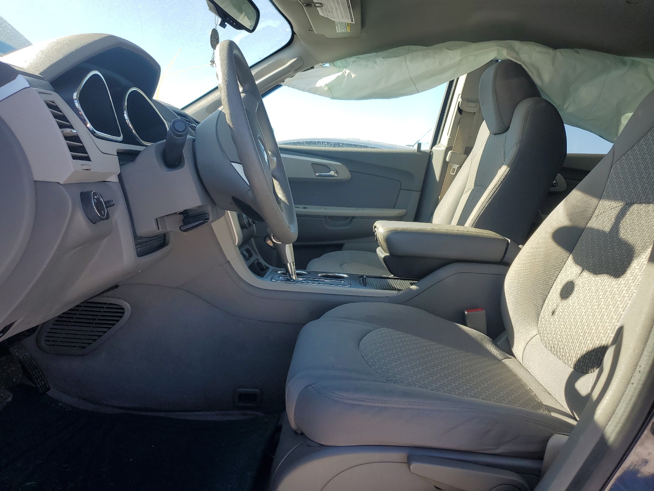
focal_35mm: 26
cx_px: 327
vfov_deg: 53.1
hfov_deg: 67.3
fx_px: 491
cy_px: 246
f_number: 1.5
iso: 50
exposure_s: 1/625
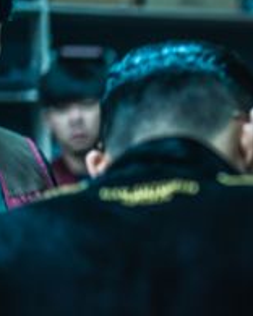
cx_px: 370
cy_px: 180
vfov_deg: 17.3
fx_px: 1039
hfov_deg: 13.2
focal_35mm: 111
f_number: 1.4
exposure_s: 1/160
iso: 400
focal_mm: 50
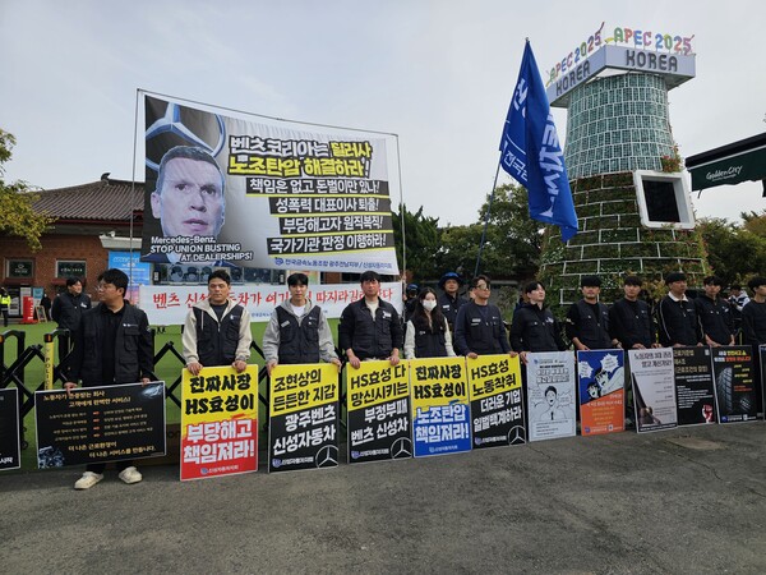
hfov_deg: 73.9
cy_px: 288
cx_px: 383
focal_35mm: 23
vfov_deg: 58.9
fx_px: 509
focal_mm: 6.3
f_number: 1.7
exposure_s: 1/832
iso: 10
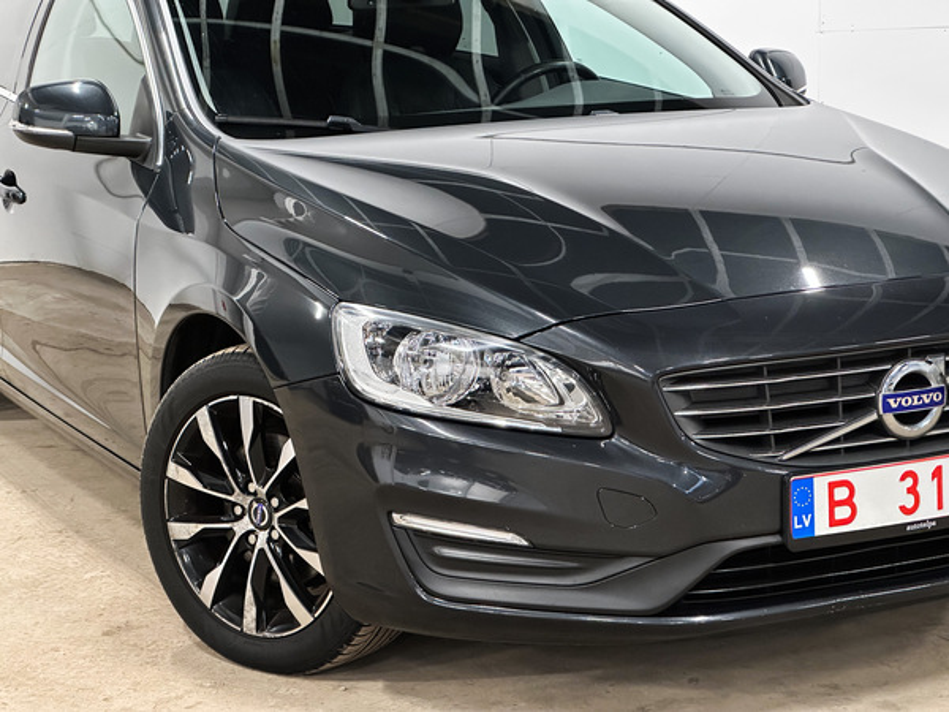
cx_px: 474
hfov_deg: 25.3
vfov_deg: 19.1
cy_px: 356
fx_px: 2111
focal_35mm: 77
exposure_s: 1/35
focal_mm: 9
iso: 800
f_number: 2.8
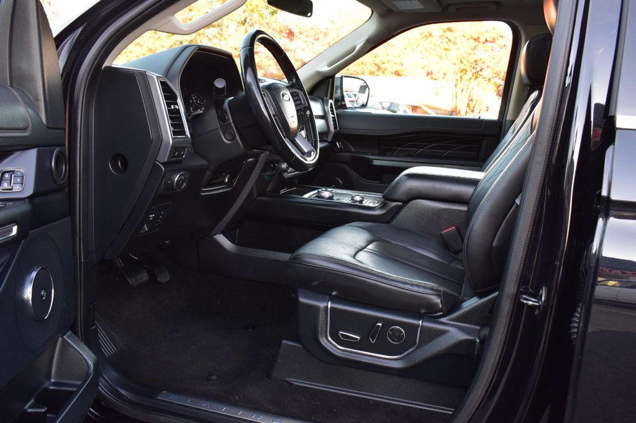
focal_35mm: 32
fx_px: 556
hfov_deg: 59.5
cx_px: 318
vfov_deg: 41.7
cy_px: 212
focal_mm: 21
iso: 400
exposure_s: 1/30
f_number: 7.1
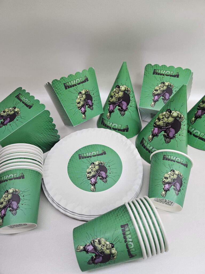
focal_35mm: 23
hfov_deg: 58.9
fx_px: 182
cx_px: 102
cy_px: 137
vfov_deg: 73.9
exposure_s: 1/50
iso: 40
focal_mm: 5.4
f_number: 1.8
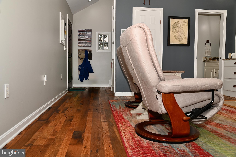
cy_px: 78
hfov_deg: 62.0
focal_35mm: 30
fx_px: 197
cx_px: 118
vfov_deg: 43.5
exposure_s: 1/60
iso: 400
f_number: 8
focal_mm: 30
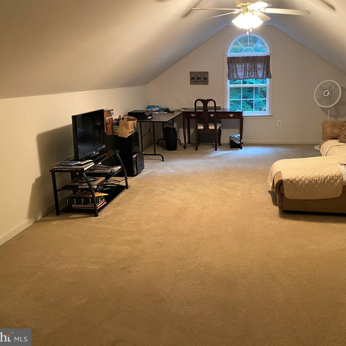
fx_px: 362
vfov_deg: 51.1
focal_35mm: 32
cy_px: 167
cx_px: 213
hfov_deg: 50.7
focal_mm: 4.25
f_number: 1.8
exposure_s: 1/60
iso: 400
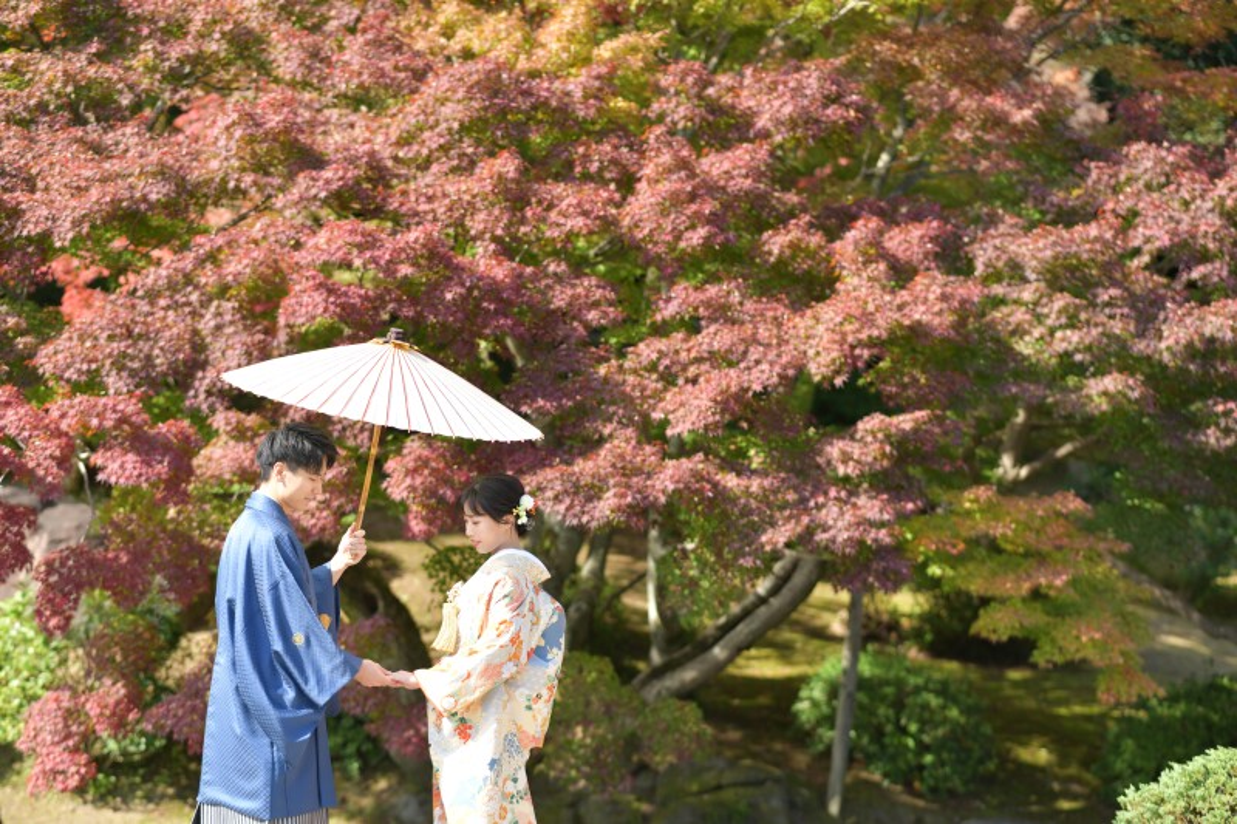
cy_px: 412
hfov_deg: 19.5
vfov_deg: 13.0
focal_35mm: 105
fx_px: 3607
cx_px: 618
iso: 100
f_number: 2.5
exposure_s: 1/800
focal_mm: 105
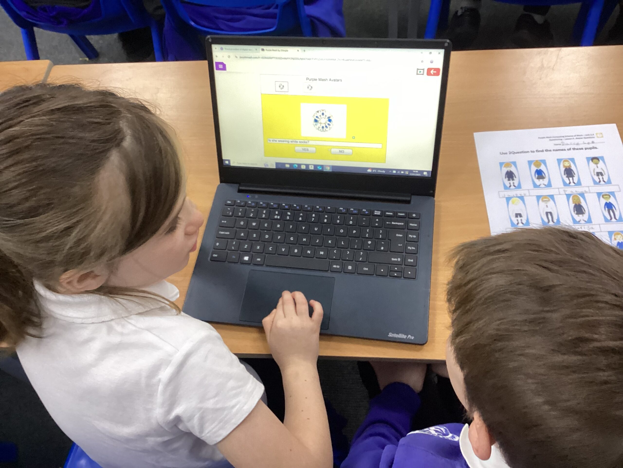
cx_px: 312
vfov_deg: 45.4
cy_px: 234
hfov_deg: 58.4
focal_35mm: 31
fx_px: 558
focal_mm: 3.3
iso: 160
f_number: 2.4
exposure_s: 1/60
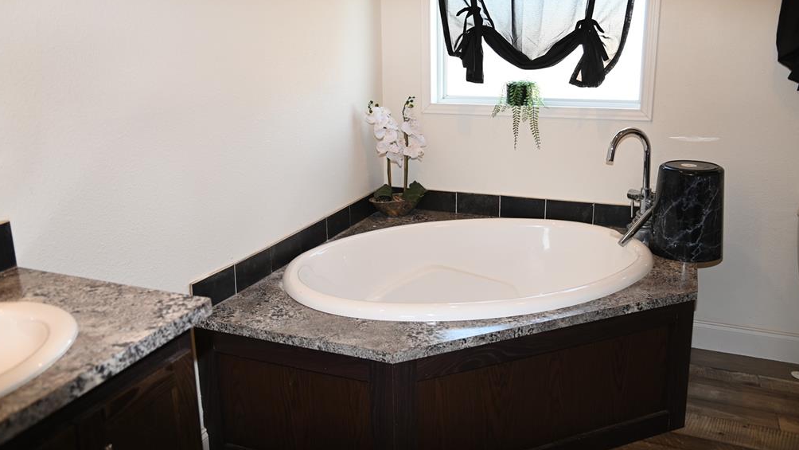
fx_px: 678
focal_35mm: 32
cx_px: 398
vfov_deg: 36.6
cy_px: 187
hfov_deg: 61.0
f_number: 4
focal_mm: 30
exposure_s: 1/60
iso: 200
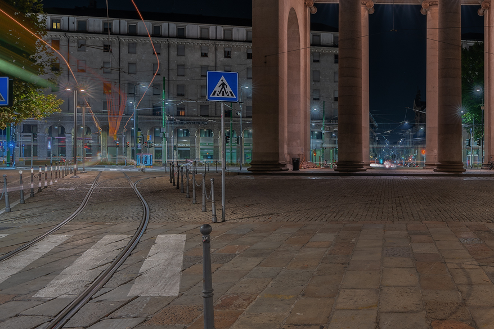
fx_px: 480
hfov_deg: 50.7
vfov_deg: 37.8
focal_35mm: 35
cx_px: 404
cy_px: 152
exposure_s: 30
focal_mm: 16
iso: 100
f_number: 9
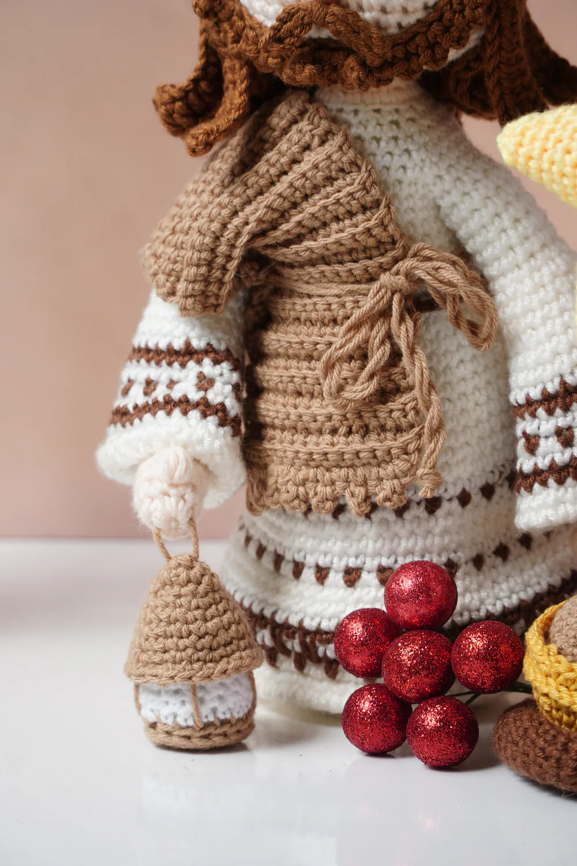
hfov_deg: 8.9
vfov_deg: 13.3
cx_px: 288
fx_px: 3714
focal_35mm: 154
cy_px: 433
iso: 100
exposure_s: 1/100
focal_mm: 103
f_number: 7.1
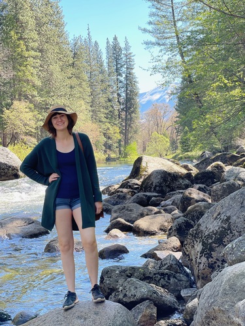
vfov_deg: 30.3
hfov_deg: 22.9
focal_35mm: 64
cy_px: 163
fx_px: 604
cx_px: 122
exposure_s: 1/121
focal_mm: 7.5
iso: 25
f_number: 2.2
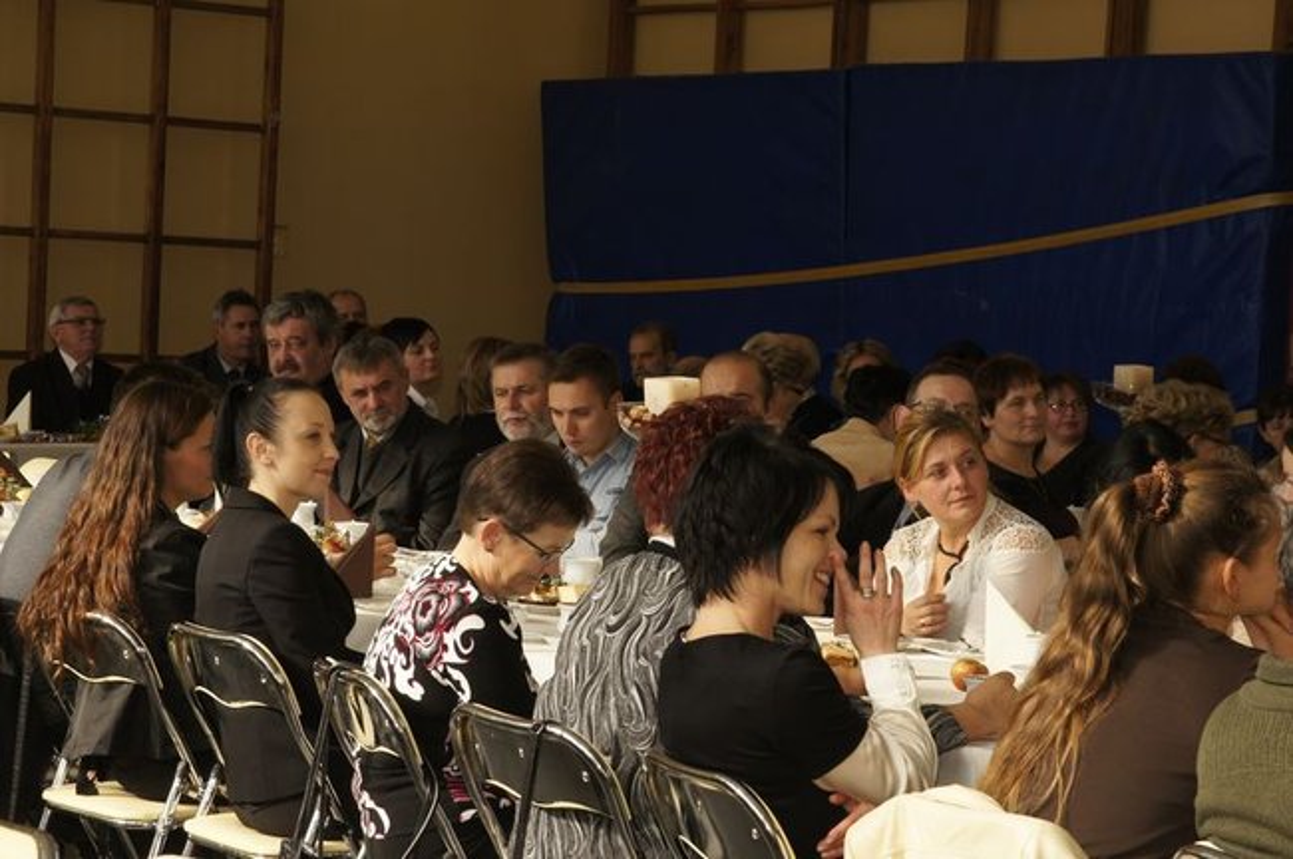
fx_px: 3767
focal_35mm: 105
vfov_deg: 13.0
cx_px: 646
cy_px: 430
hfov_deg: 19.5
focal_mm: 70
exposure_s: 1/160
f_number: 11
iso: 400
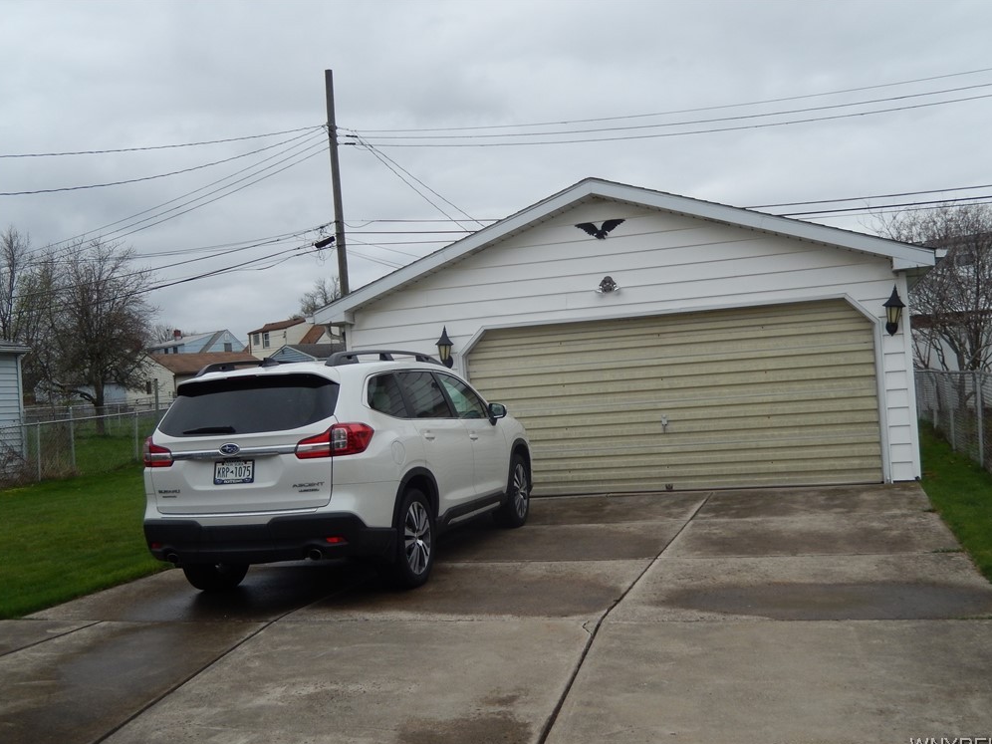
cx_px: 502
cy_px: 380
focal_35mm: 37
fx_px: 1060
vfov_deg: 38.7
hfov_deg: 50.1
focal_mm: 6.5
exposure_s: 1/1000
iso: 125
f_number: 4
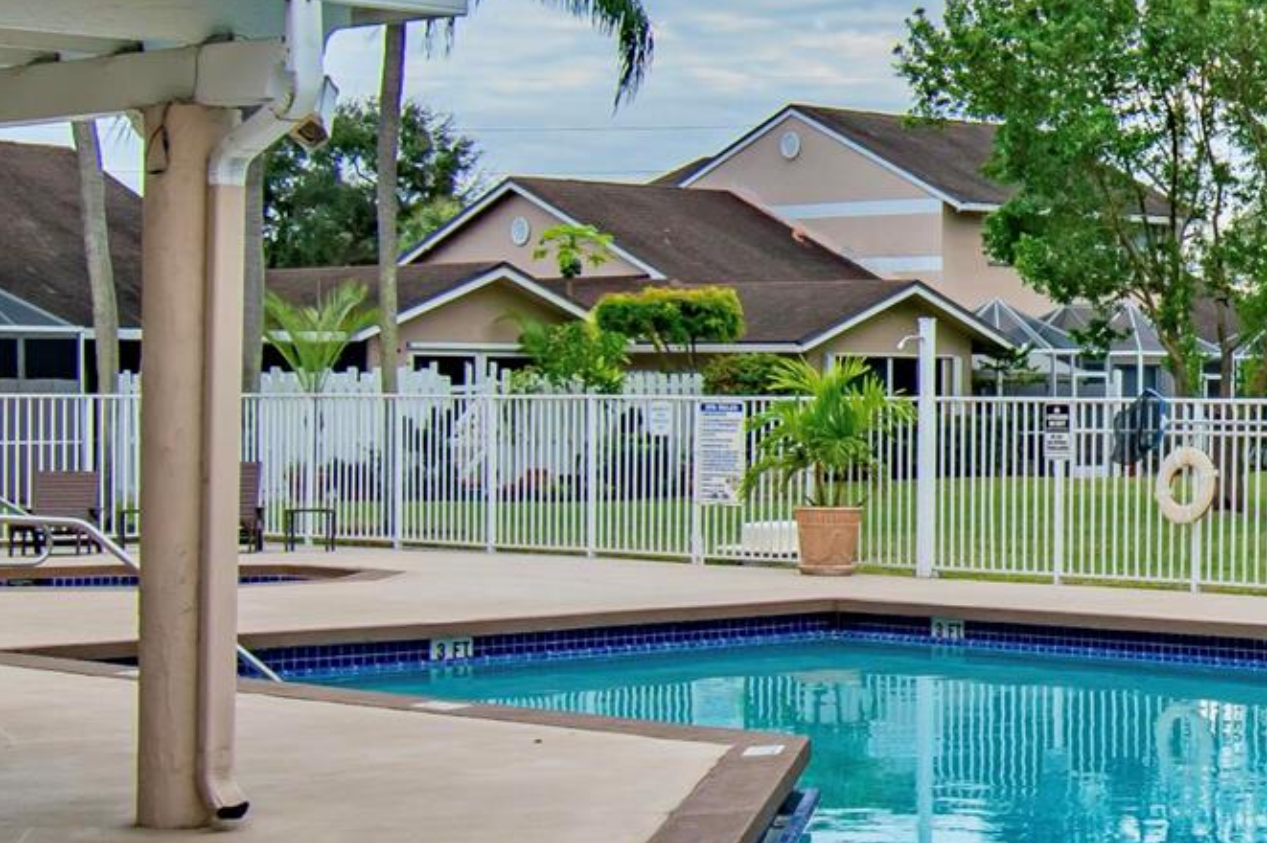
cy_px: 359
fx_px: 3271
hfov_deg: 20.8
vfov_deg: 14.7
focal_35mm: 93
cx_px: 1403
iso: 200
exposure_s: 1/250
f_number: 8
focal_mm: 20
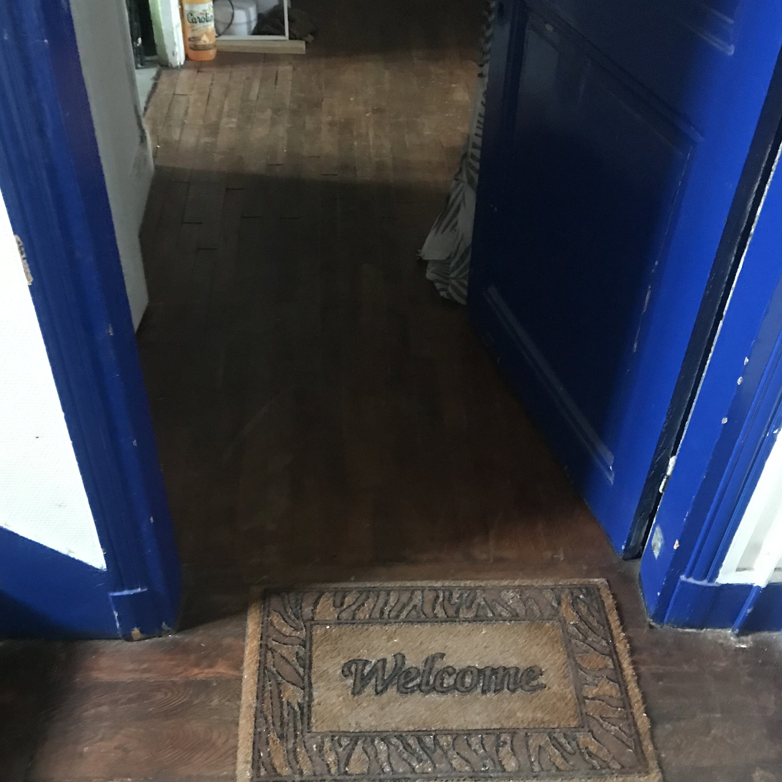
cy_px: 532
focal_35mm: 36
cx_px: 388
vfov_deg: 45.2
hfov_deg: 46.0
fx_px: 920
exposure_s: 1/4
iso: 100
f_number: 1.8
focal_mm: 3.99
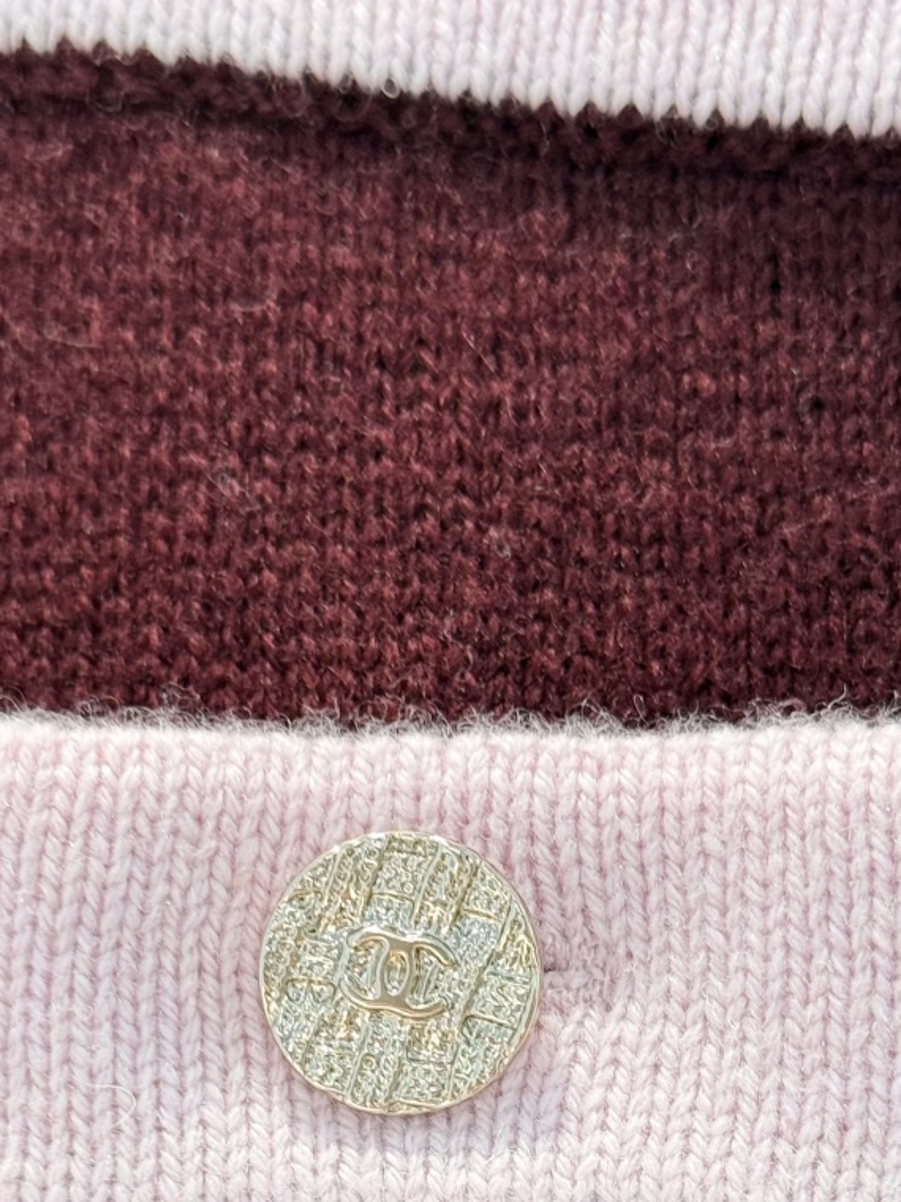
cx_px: 438
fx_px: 3158
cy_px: 1036
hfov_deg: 16.2
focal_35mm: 91
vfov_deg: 21.2
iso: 50
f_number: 1.78
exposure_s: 1/50
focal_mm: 6.76
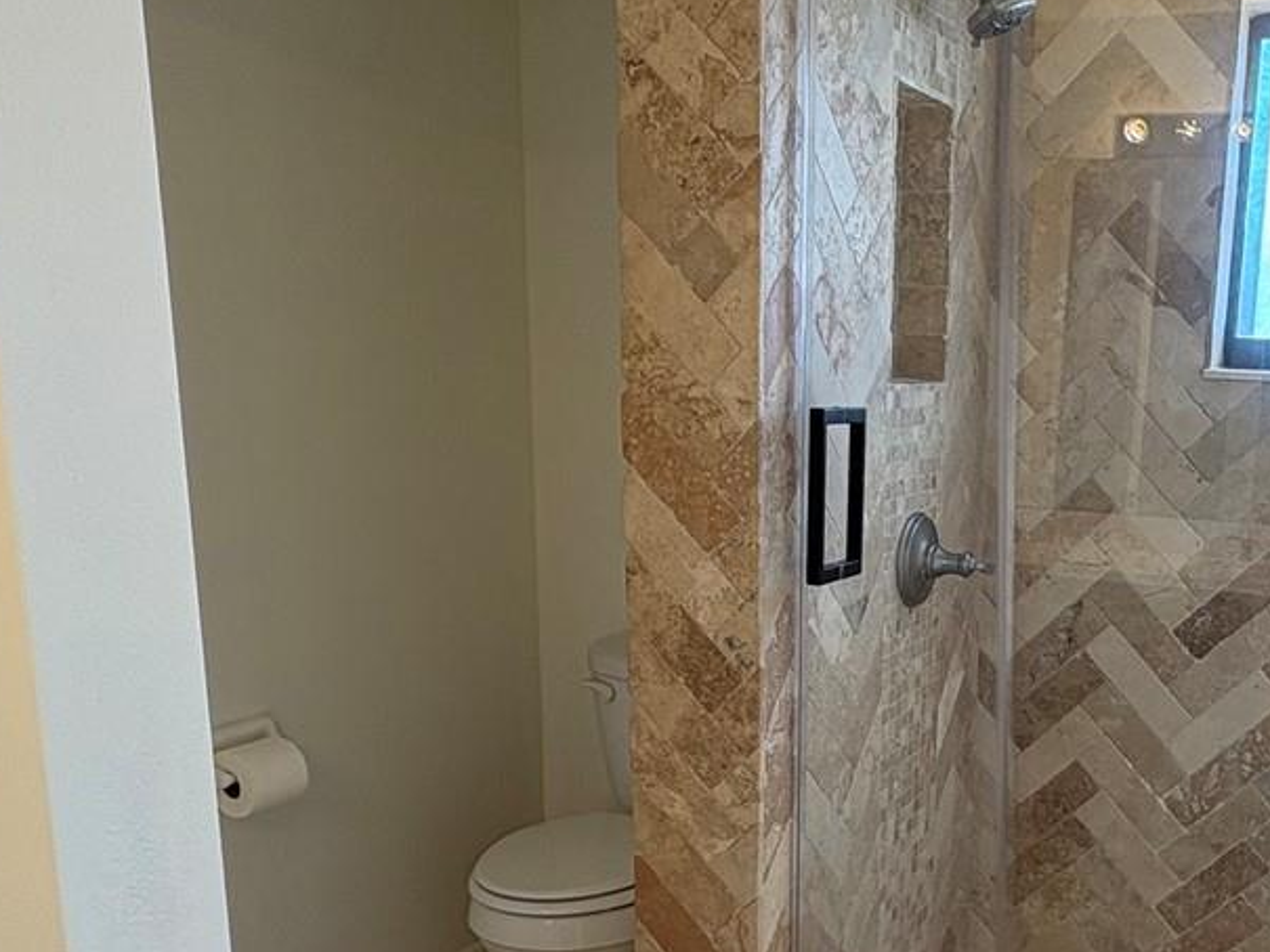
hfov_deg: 47.9
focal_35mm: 37
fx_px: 1358
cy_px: 654
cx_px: 976
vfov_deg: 38.1
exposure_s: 1/148
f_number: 2.2
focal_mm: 2.22
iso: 64
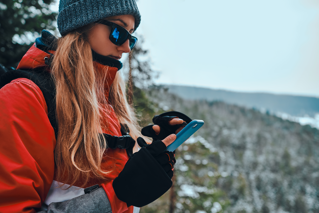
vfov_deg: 37.9
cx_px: 160
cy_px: 106
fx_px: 310
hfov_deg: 54.4
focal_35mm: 35
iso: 320
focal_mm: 35
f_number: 3.2
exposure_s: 1/125
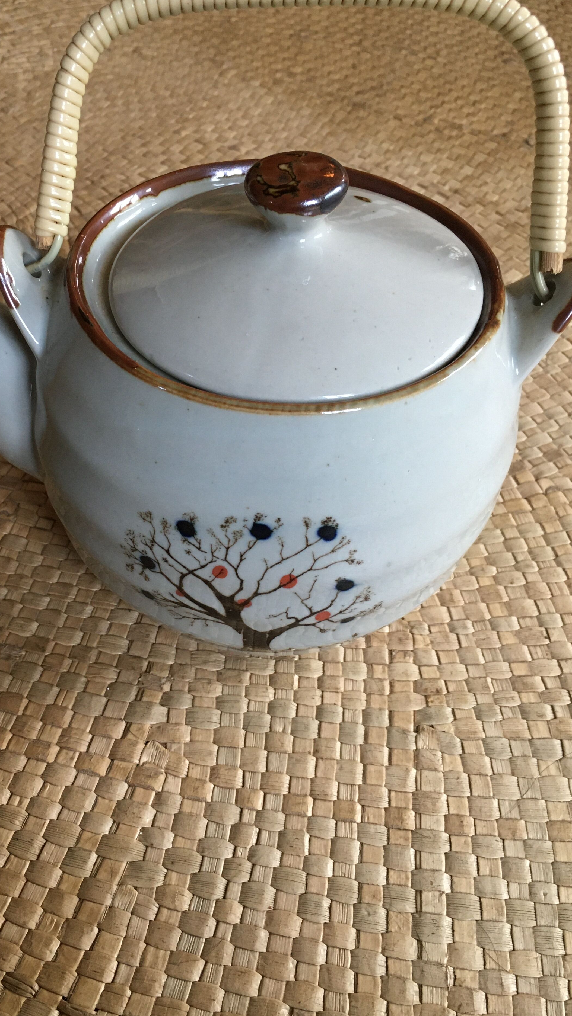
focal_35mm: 34
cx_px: 207
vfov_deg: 58.0
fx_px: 917
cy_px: 527
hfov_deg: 34.4
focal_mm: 4.15
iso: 160
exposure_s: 1/33
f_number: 2.2
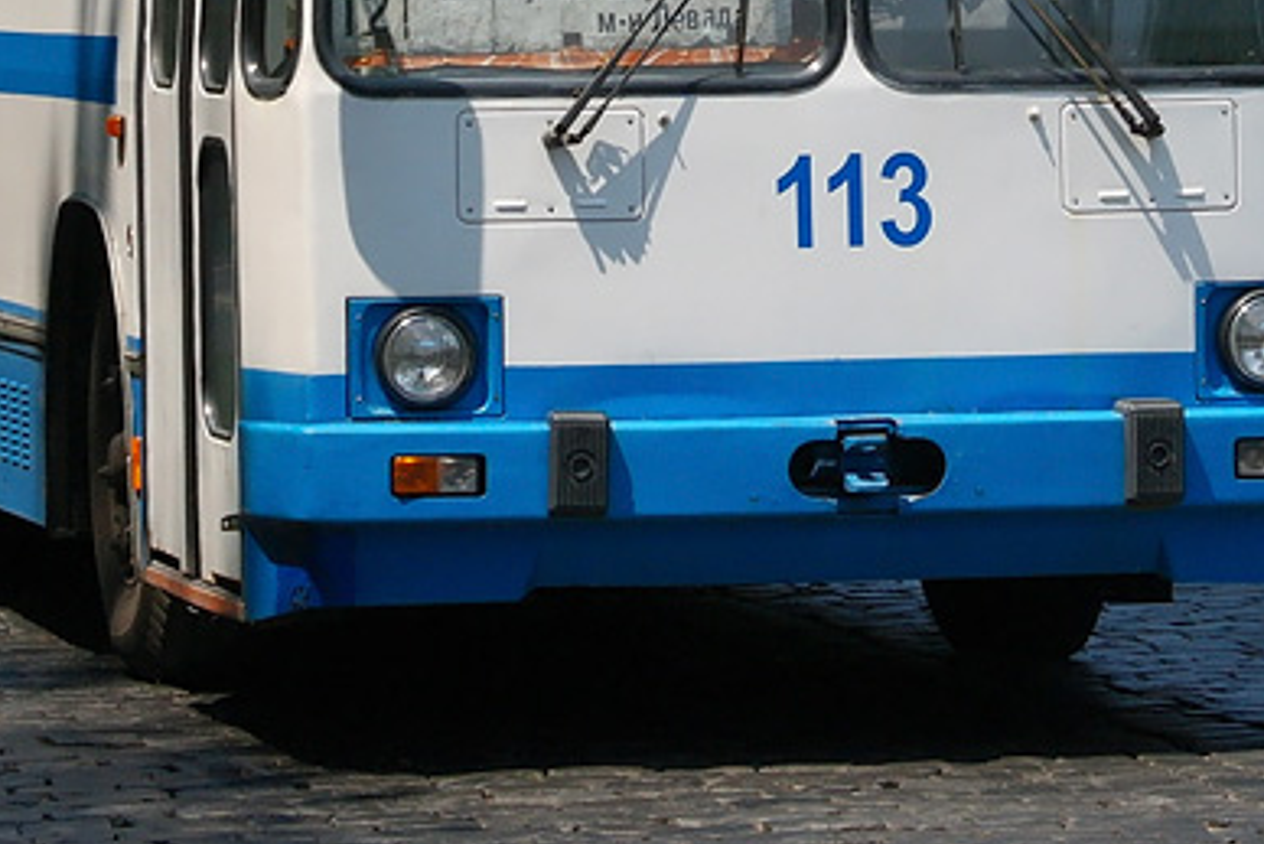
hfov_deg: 8.6
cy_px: -331
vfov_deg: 5.7
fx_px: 8359
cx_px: 538
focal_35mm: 238
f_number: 8
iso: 250
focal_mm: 50
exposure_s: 1/500
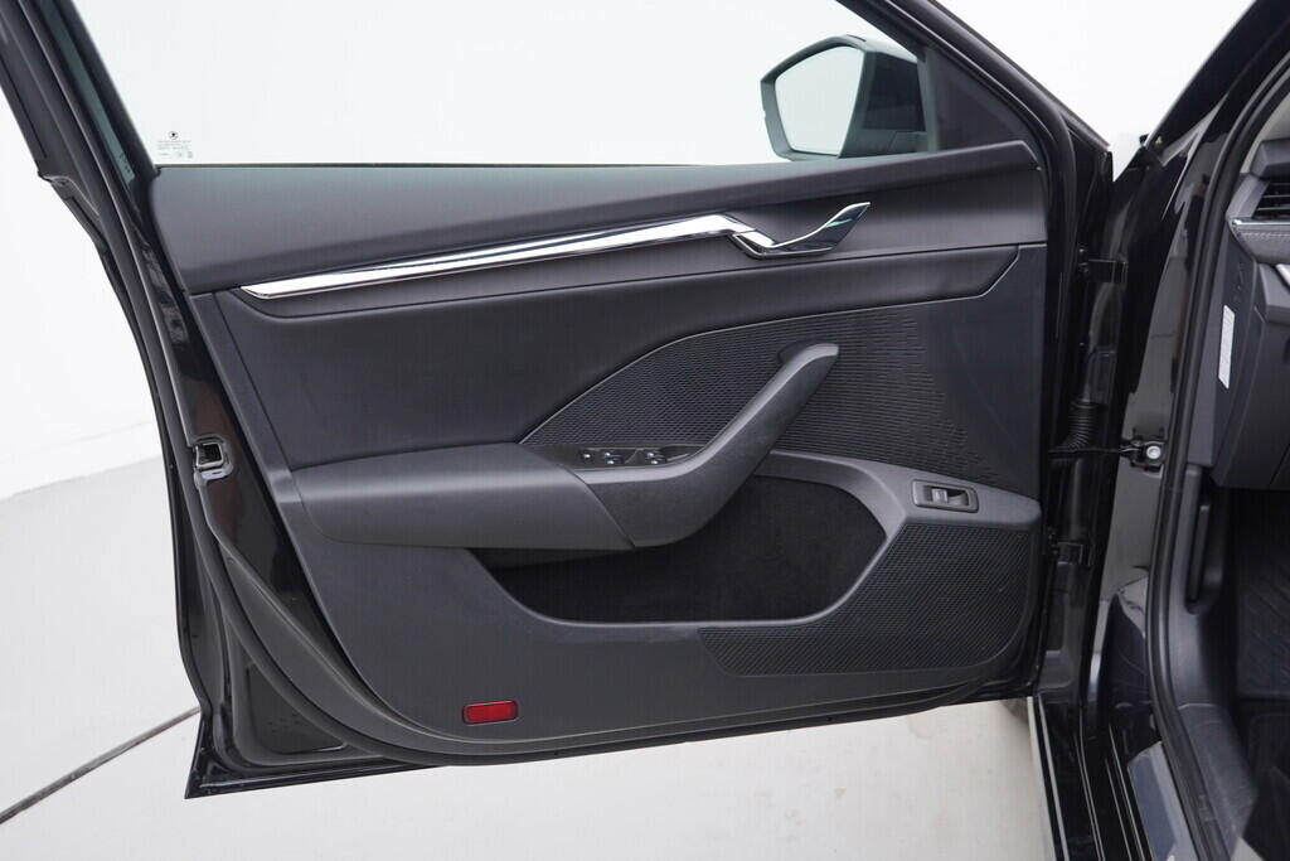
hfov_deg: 53.1
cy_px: 430
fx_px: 1290
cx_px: 645
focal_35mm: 36
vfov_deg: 36.9
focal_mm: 24
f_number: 3.2
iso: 125
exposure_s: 1/50
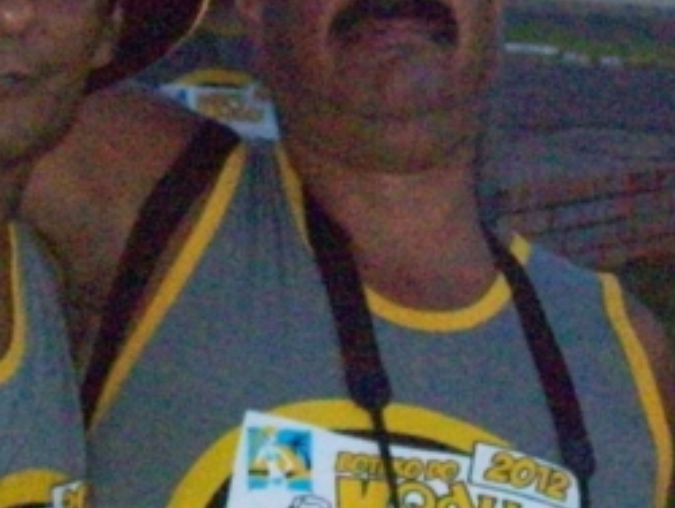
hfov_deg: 17.1
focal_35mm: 115
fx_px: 2245
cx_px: 221
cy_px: 278
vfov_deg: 12.9
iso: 800
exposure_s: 1/128
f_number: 2.7
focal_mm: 6
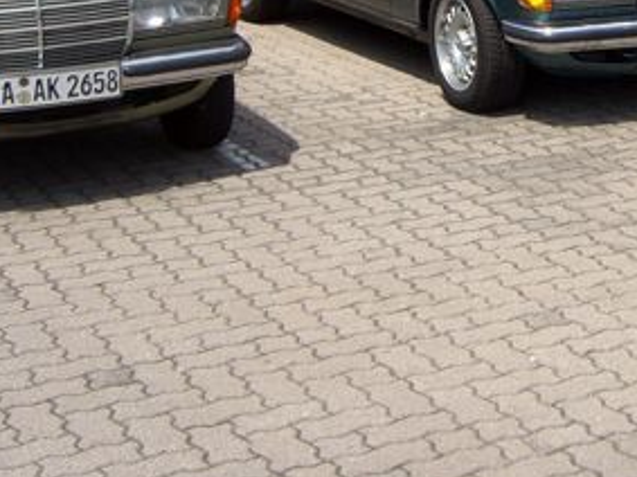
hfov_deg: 22.2
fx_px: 1582
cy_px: -2
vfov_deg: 16.8
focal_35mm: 86
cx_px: 587
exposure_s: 1/640
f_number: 4.3
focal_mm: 6.2
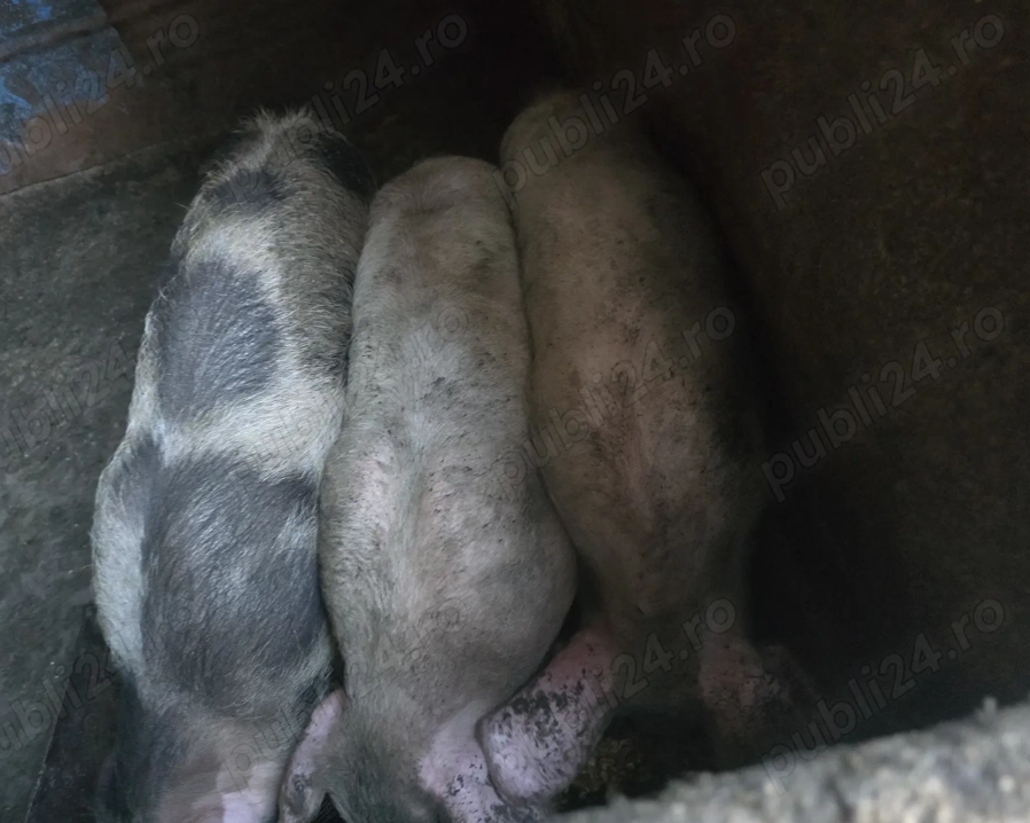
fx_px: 762
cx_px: 478
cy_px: 417
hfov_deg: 68.0
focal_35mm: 25
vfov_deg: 56.8
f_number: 1.7
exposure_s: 1/25
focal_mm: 6.3
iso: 1250
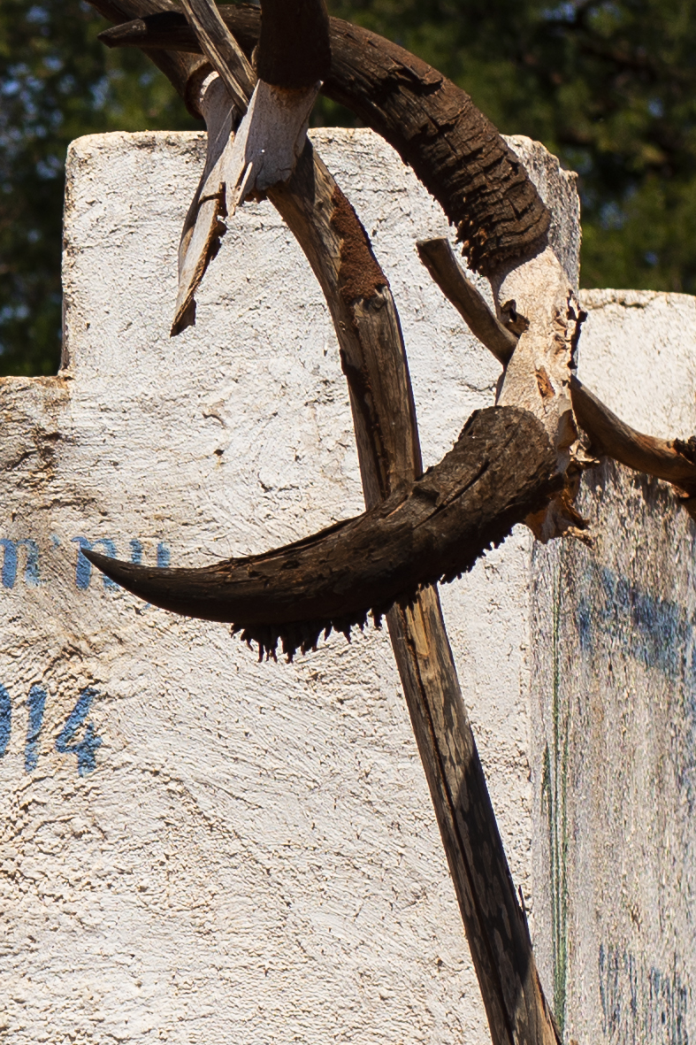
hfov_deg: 4.3
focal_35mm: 316
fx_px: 9166
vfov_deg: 6.5
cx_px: -963
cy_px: 780
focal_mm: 62
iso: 100
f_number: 5.6
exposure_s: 1/800
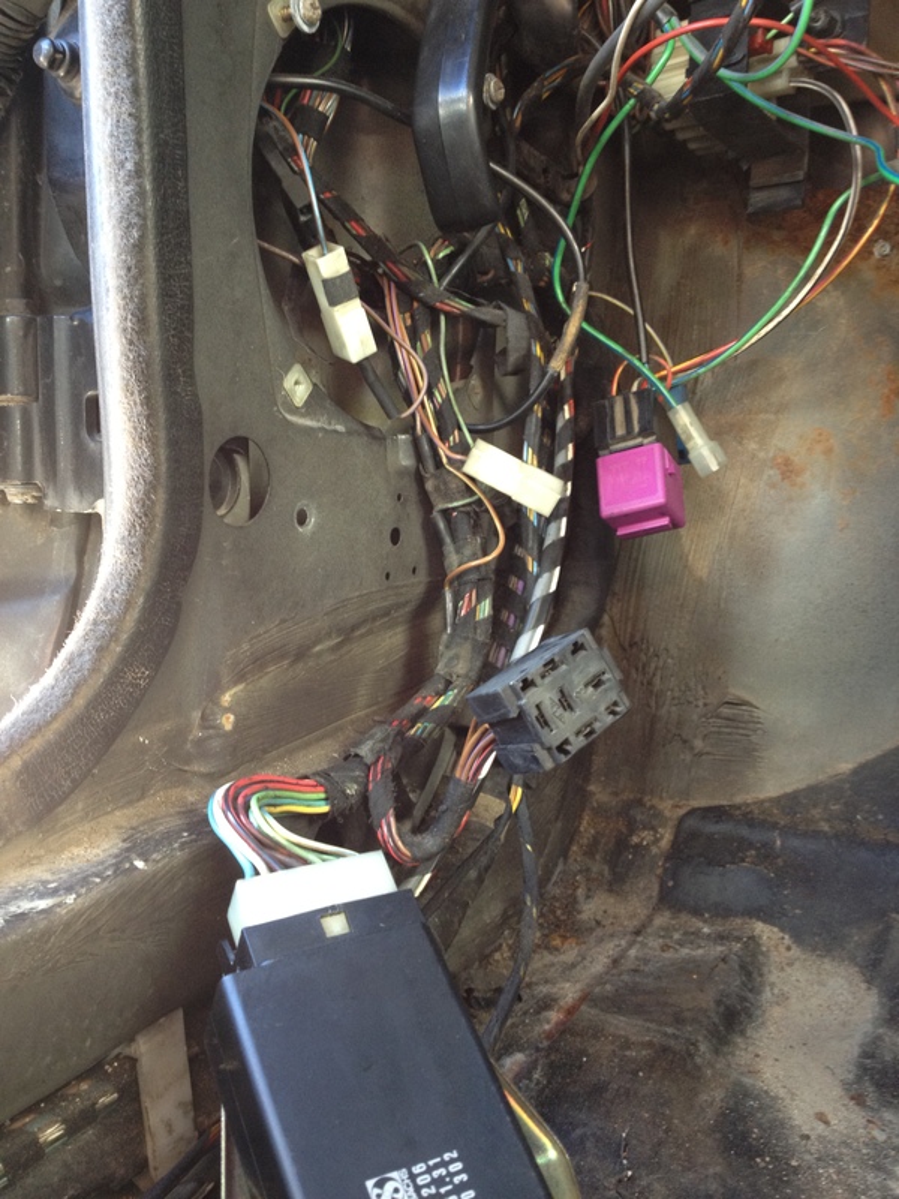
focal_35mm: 35
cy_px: 600
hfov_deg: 40.7
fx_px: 1212
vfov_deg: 52.6
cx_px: 450
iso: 160
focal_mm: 4.28
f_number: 2.4
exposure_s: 1/20
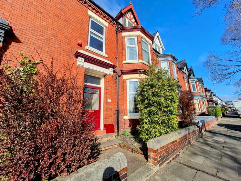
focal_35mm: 13
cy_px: 90
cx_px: 120
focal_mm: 1.74
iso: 50
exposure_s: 1/1052
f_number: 2.2
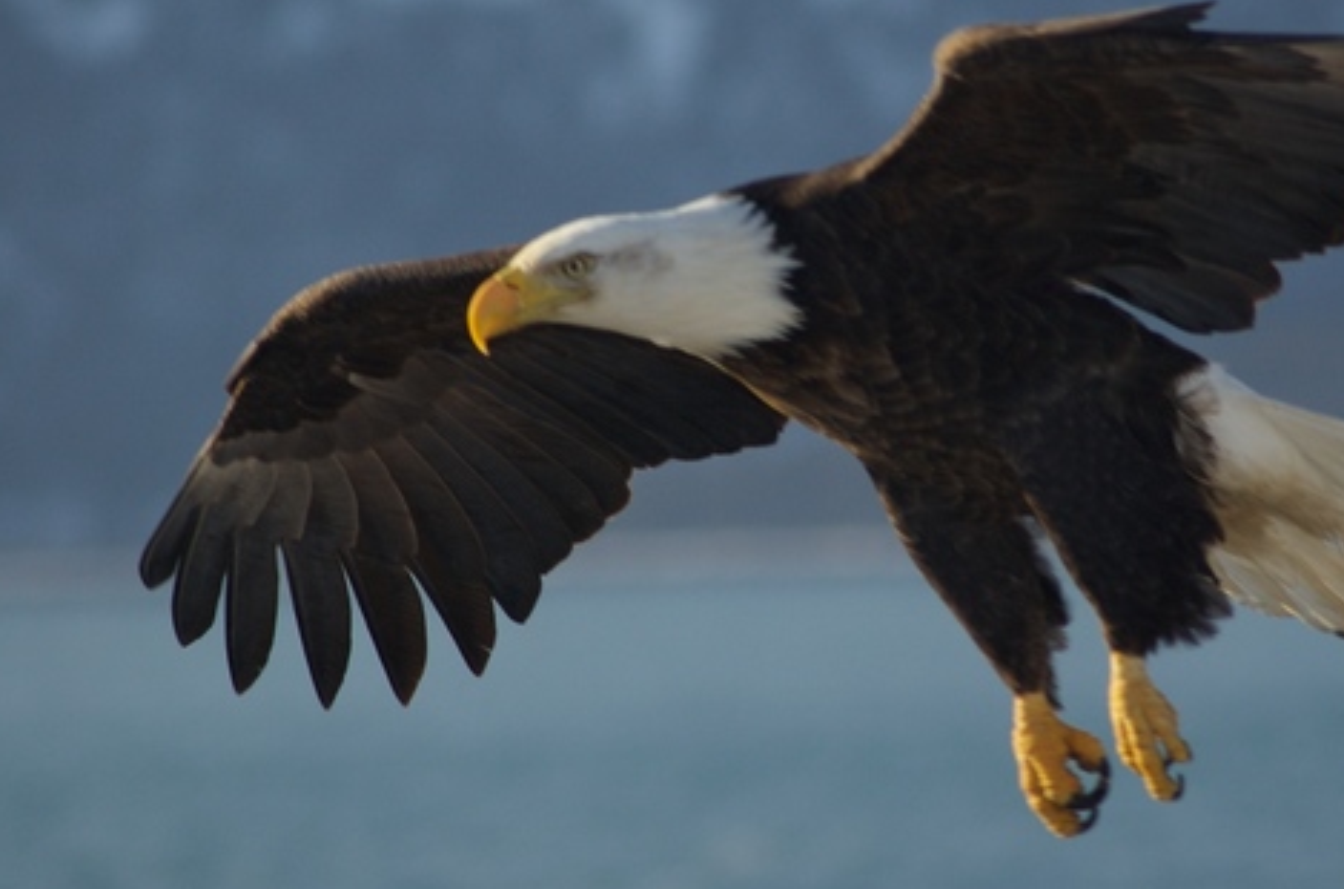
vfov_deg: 3.2
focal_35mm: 430
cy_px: 357
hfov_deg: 4.8
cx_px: 863
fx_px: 16010
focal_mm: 210
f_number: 5
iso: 400
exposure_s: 1/400
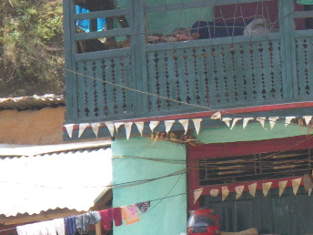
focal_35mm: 233
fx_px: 2107
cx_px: 365
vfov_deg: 6.4
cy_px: 31
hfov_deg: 8.4
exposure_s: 1/125
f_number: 5
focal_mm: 16.7
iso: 125
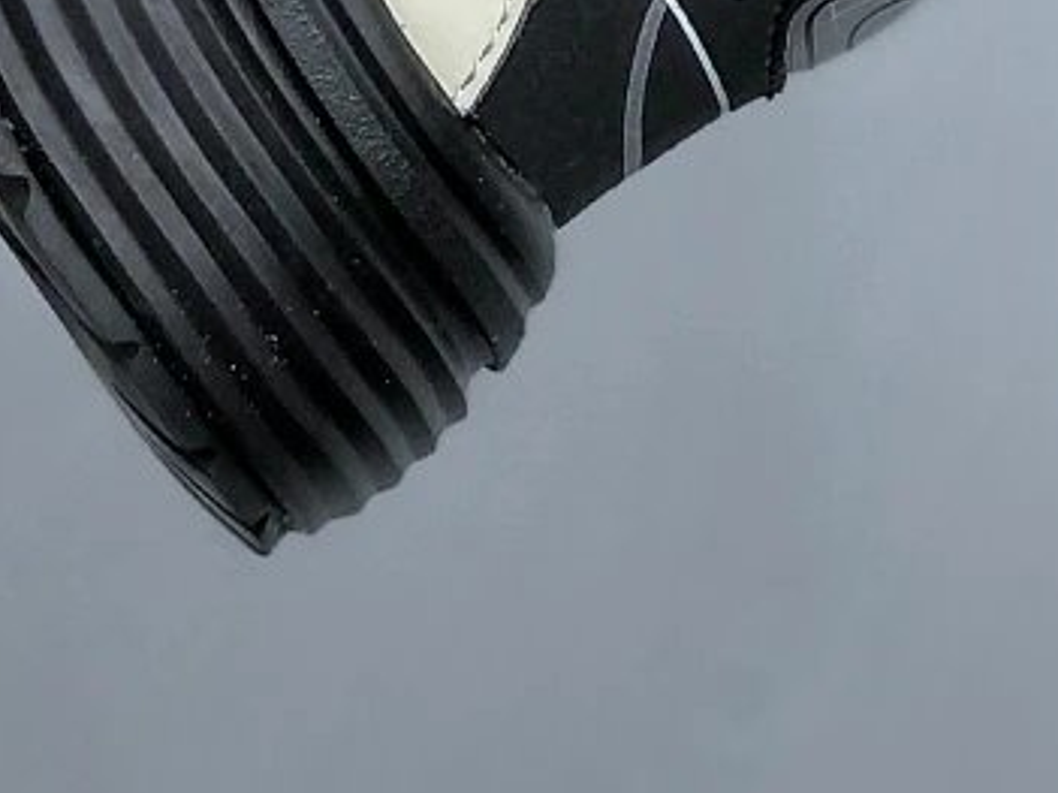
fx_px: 7150
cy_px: -1040
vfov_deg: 6.1
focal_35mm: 234
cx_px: 78
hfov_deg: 8.4
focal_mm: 6.6
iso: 25
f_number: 2.8
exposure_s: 1/50
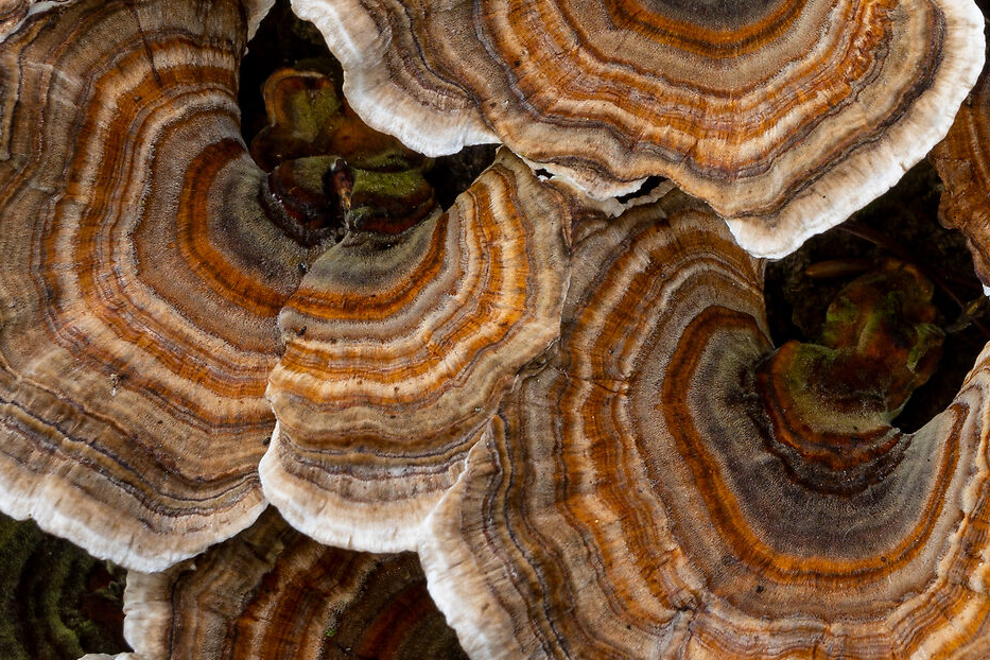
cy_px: 203
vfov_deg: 7.1
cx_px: 1029
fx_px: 5307
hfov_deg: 10.6
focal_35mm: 193
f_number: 11
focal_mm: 50
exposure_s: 1/5
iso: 125
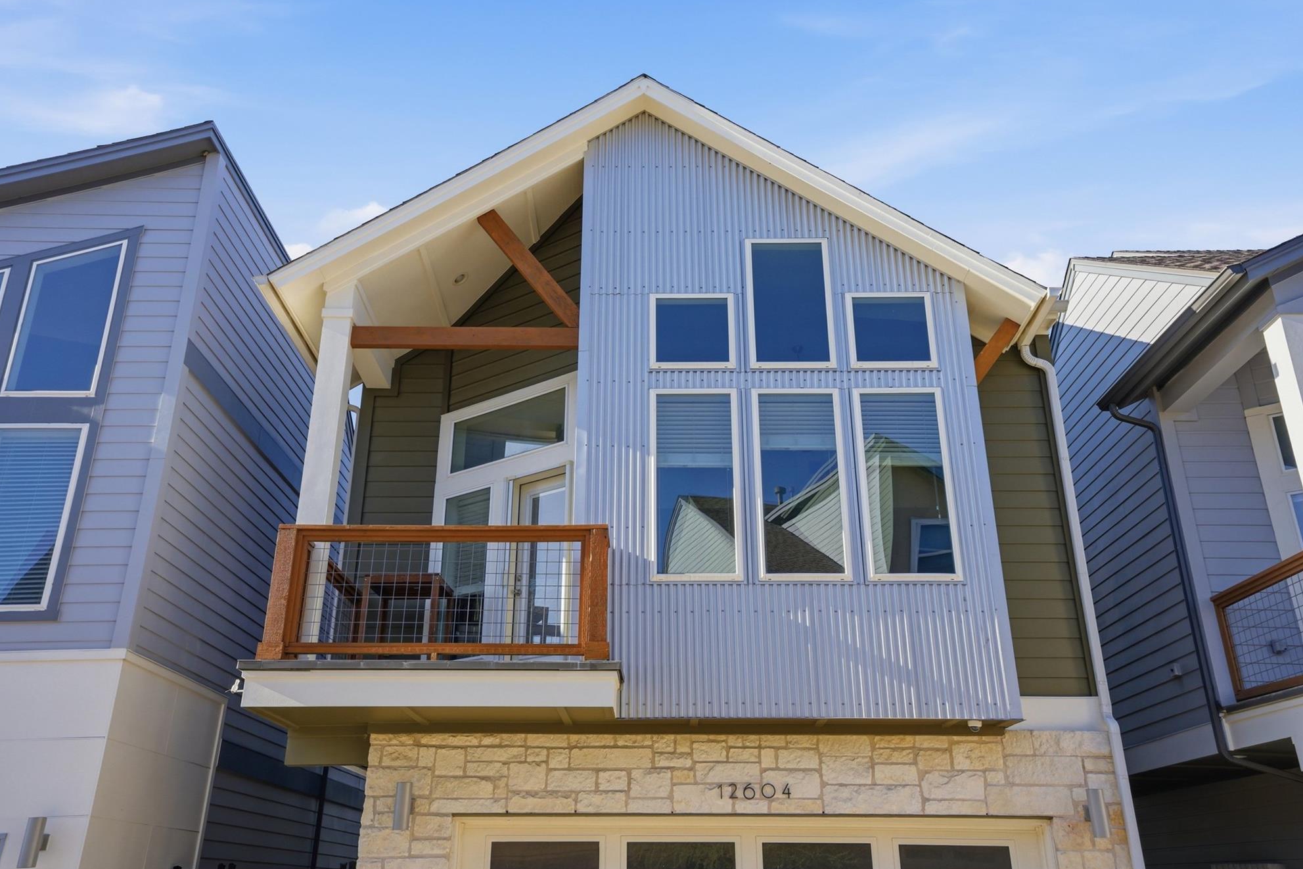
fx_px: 1122
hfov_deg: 60.3
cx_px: 641
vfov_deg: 42.3
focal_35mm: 31
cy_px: 434
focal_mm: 30
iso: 250
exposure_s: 1/5000
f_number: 8
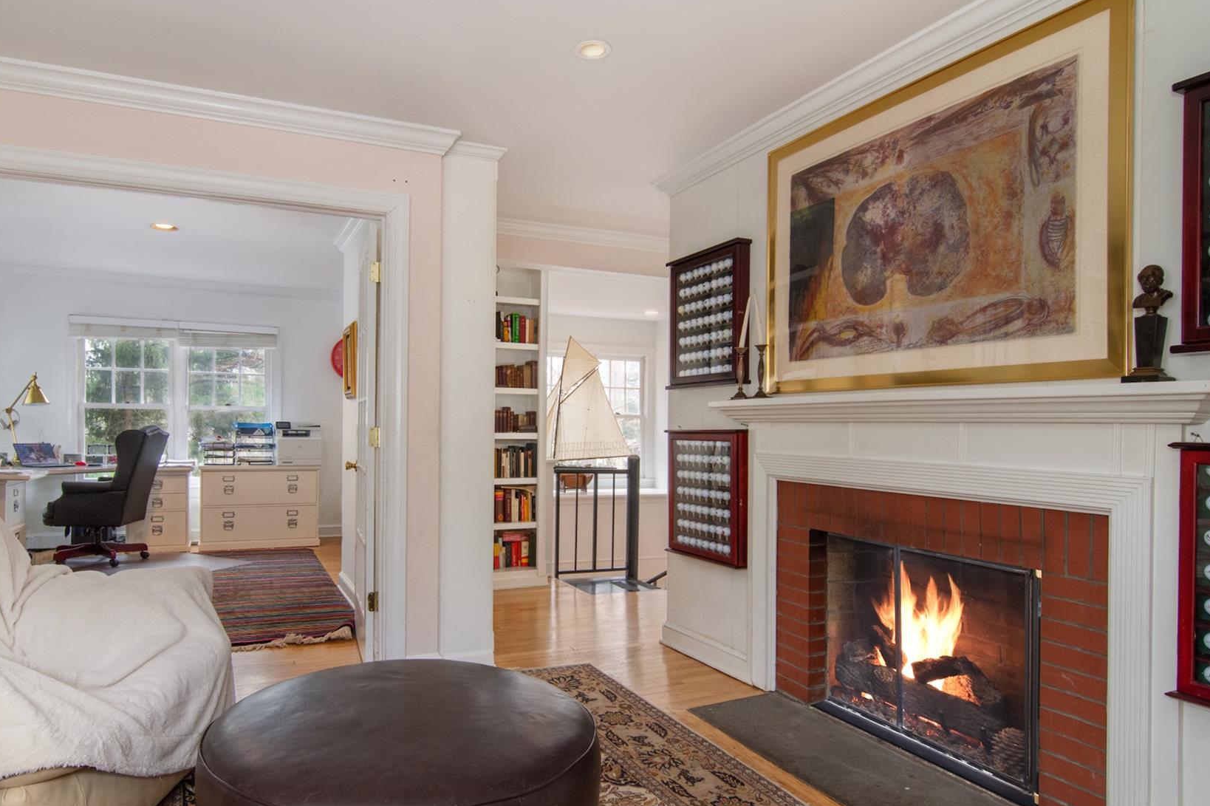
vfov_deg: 60.3
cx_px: 534
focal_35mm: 21
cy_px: 437
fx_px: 693
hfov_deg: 81.9
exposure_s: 1/40
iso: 640
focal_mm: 11
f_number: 11
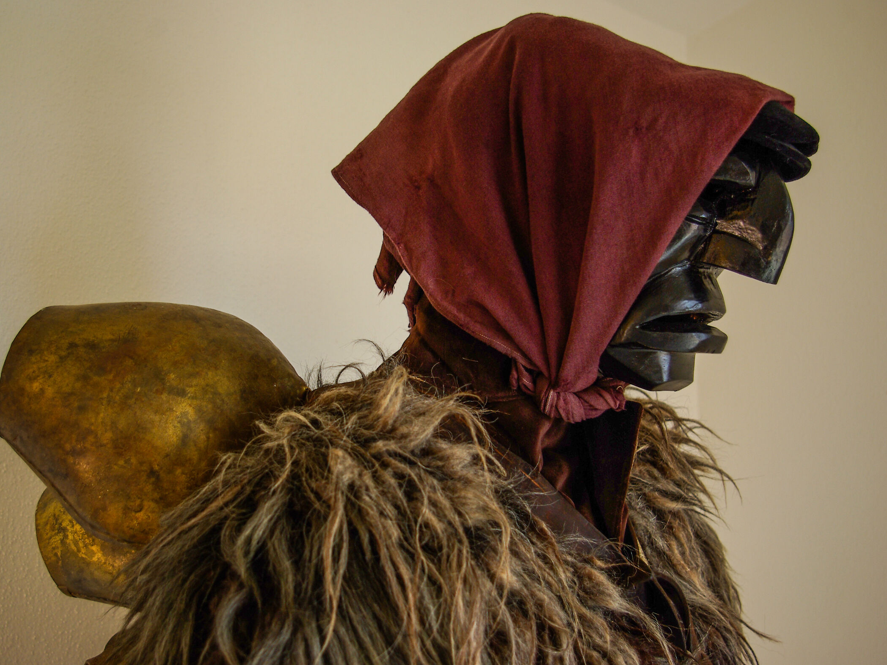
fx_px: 1102
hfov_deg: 43.8
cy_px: 330
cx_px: 406
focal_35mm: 43
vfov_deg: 33.6
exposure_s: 1/45
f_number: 4
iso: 100
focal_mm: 26
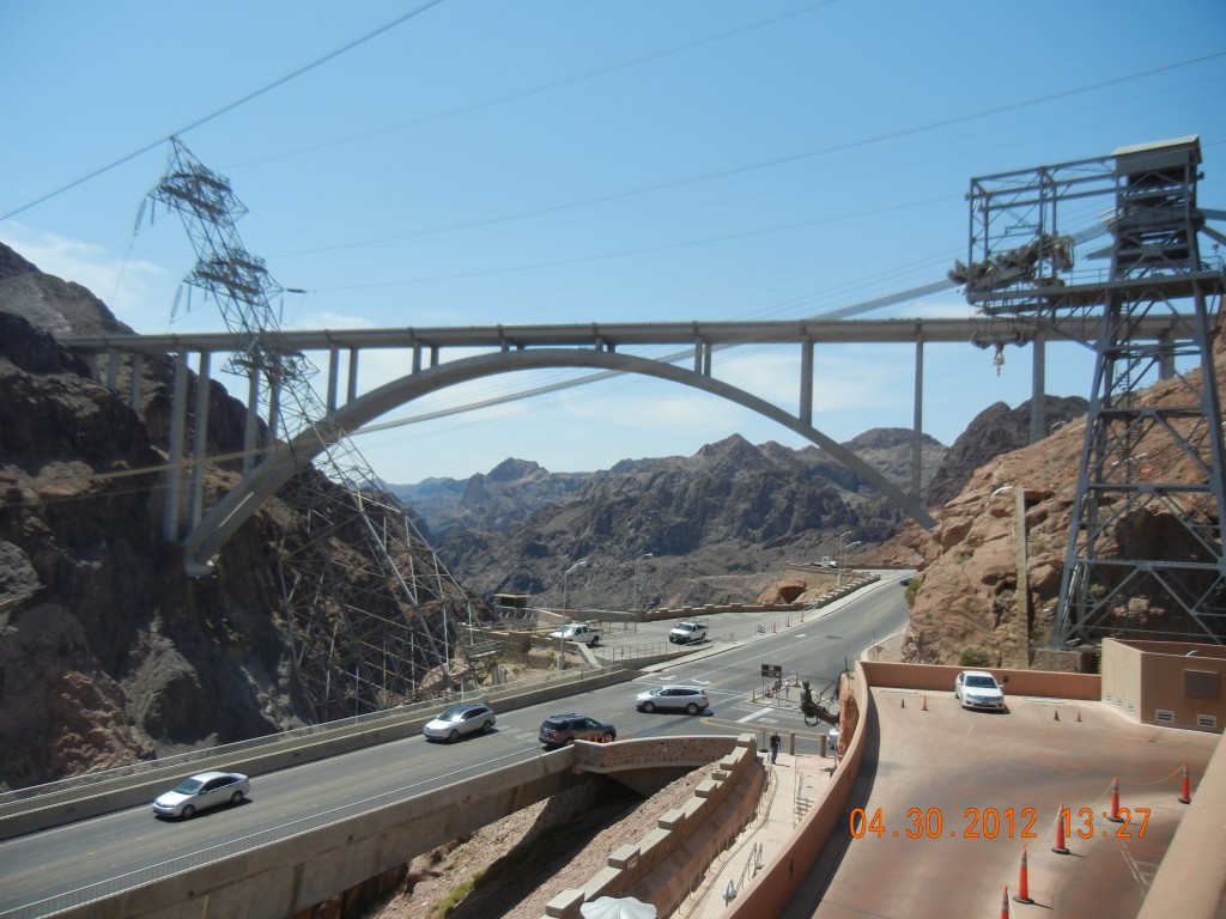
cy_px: 460
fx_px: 1063
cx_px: 613
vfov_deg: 46.8
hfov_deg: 60.0
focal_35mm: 30
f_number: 7
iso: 160
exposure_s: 1/477
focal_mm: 5.4
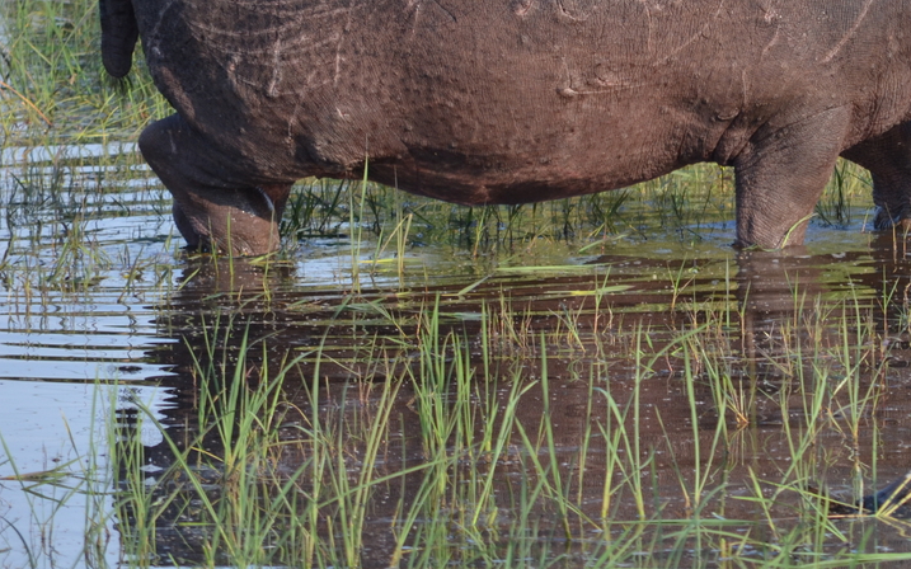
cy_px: 152
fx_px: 20283
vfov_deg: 1.6
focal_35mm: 817
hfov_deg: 2.6
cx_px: 723
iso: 400
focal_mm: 300
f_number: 5.6
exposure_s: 1/500
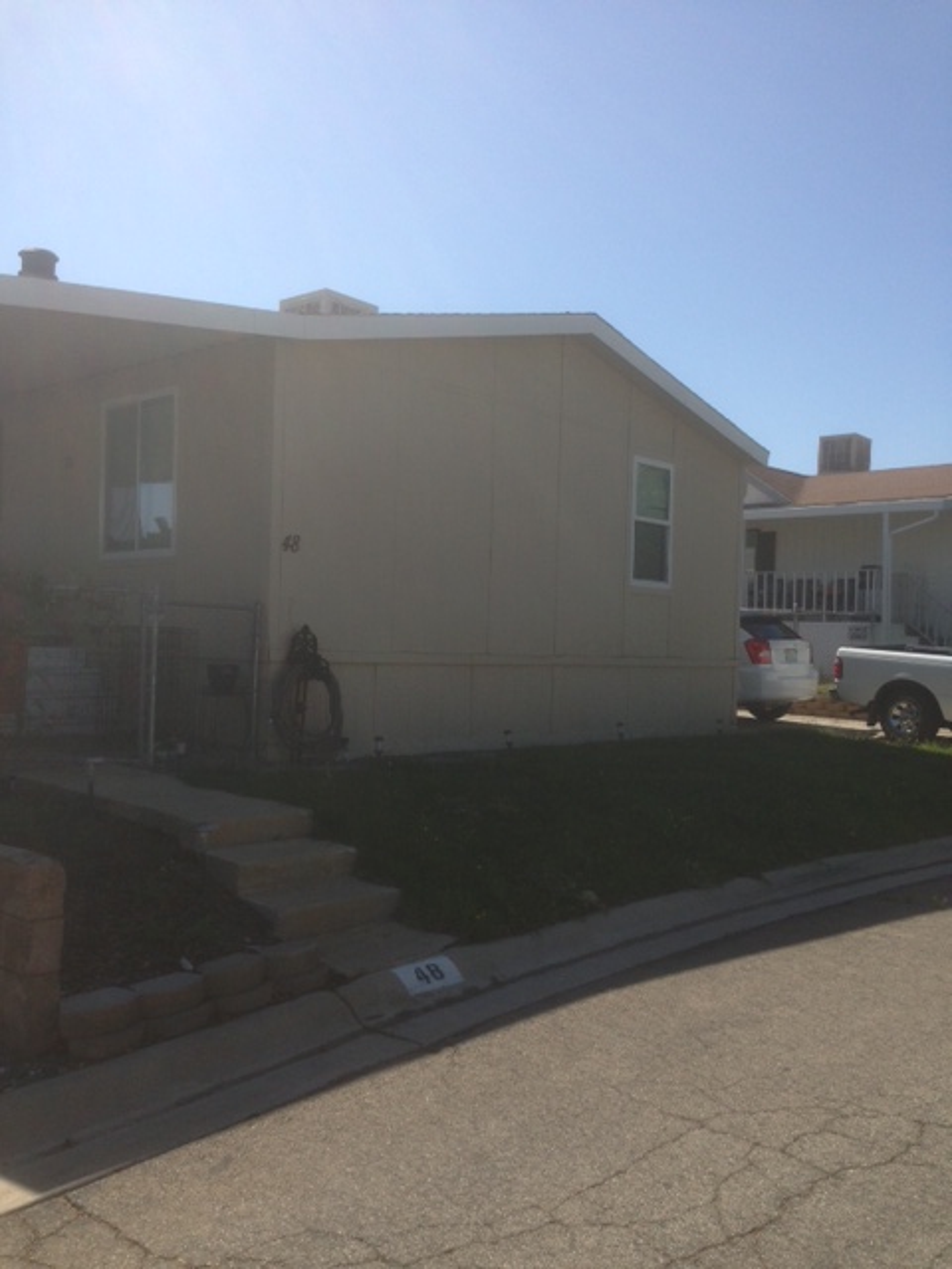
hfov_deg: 42.9
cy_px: 634
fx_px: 1210
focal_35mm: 33
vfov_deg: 55.4
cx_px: 476
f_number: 2.4
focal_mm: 4.13
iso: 50
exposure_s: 1/1748
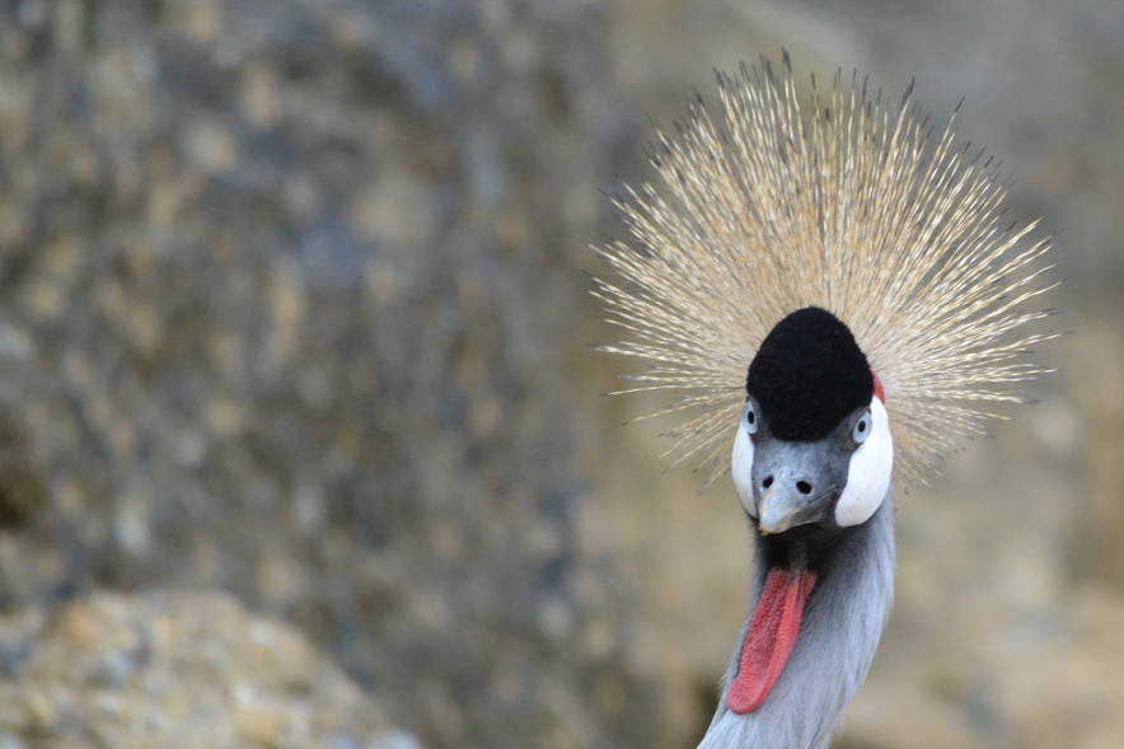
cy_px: 436
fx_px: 42389
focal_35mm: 1358
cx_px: 956
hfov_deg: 1.5
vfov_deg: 1.0
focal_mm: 500
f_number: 6.3
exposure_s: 1/500
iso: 640
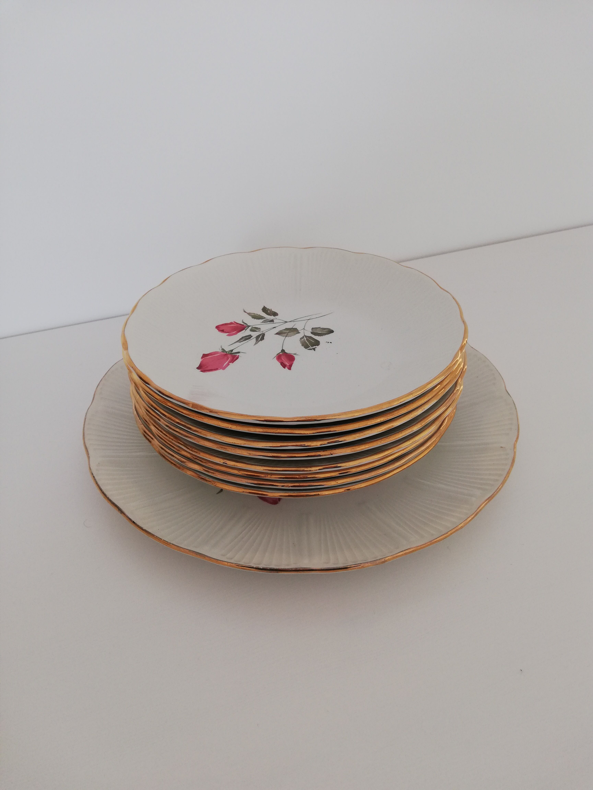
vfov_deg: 67.3
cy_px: 395
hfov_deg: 53.1
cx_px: 296
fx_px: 594
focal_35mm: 26
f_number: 2.2
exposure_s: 1/50
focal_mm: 3.81
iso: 100
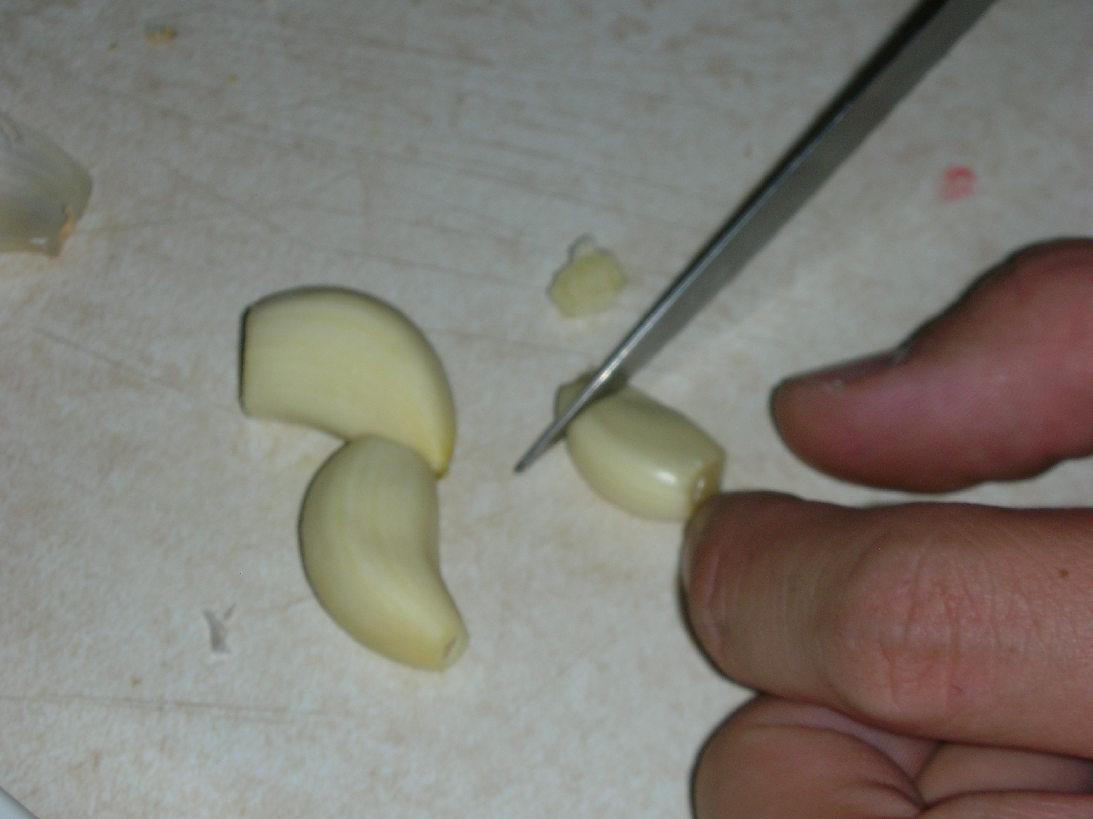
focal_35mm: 105
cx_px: 546
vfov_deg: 14.1
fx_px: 3315
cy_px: 410
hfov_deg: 18.7
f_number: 5.4
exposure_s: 1/120
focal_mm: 17.4
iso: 50
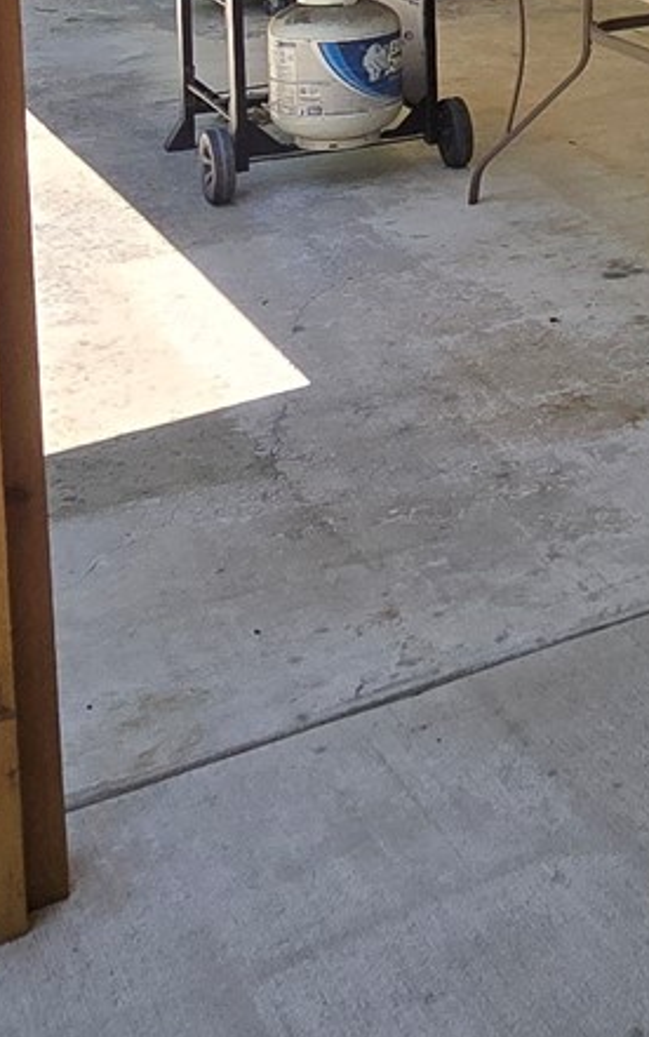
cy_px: -183
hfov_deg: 18.4
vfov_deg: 29.6
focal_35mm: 60
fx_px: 1696
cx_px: 1058
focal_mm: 2.2
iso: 50
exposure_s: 1/781
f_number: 2.2
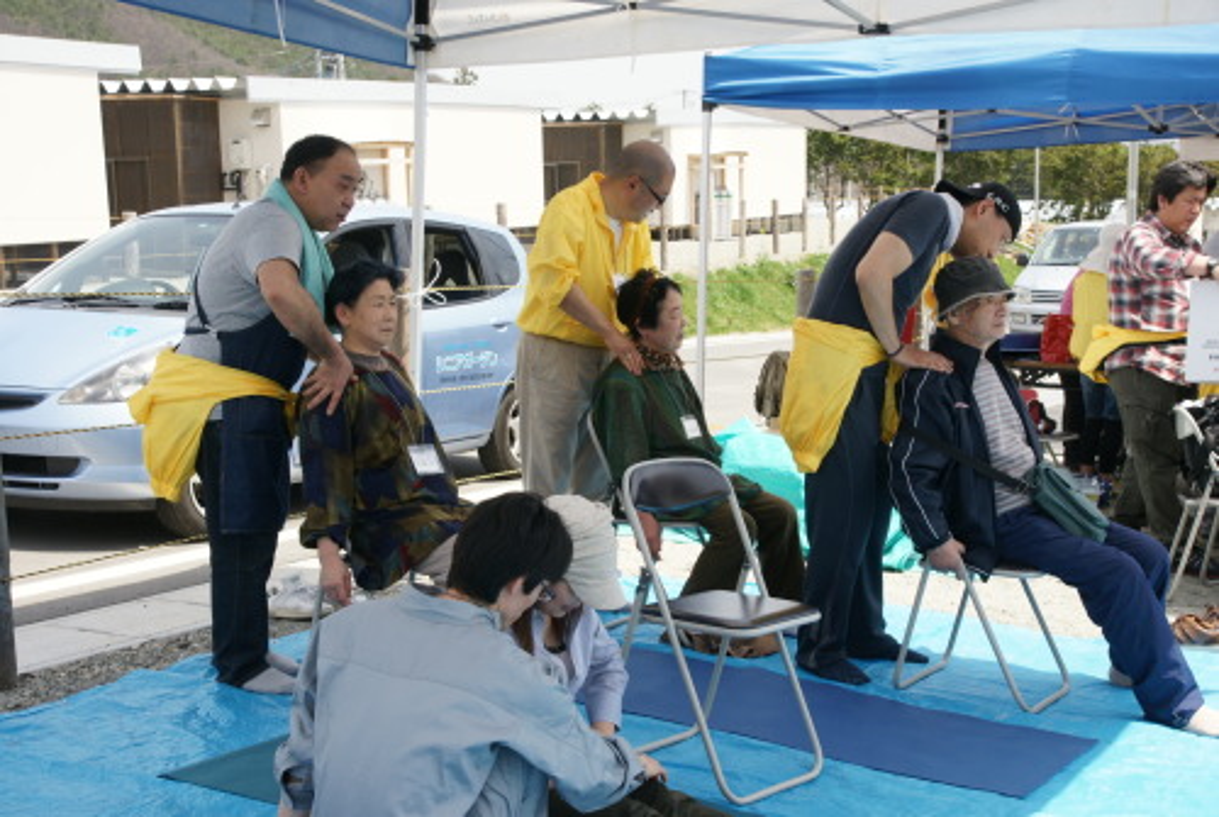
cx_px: 610
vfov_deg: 30.0
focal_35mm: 45
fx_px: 1526
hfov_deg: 43.5
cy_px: 408
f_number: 8
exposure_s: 1/250
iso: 200
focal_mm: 30
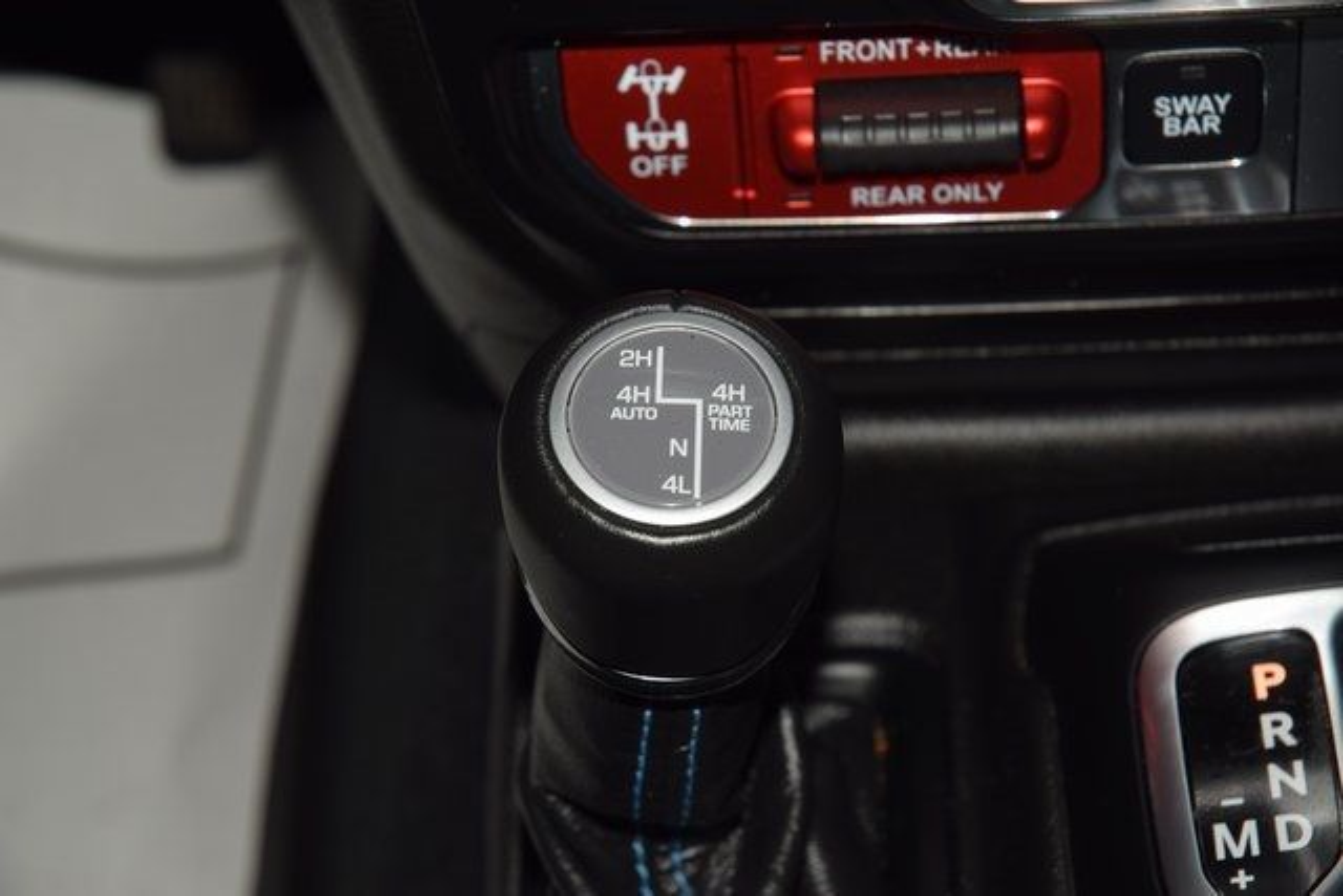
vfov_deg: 13.0
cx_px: 672
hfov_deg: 19.5
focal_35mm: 105
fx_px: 3918
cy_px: 448
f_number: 8
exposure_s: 1/125
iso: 100
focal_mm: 70
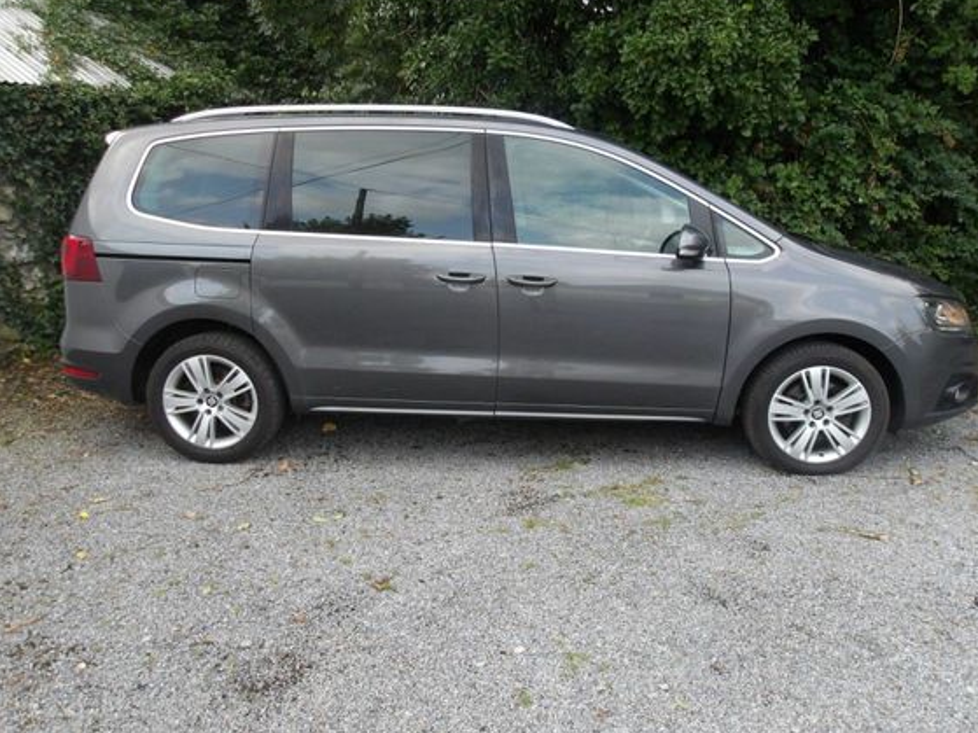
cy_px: 374
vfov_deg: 48.2
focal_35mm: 29
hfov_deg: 61.7
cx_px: 495
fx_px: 819
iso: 100
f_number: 3
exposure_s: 1/285
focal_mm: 4.9
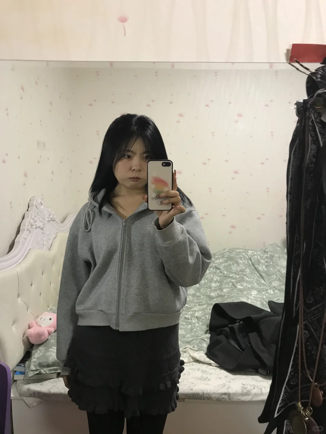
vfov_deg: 63.4
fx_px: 352
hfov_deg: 49.7
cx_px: 163
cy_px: 217
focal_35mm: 28
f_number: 1.8
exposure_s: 1/17
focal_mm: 3.99
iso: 64
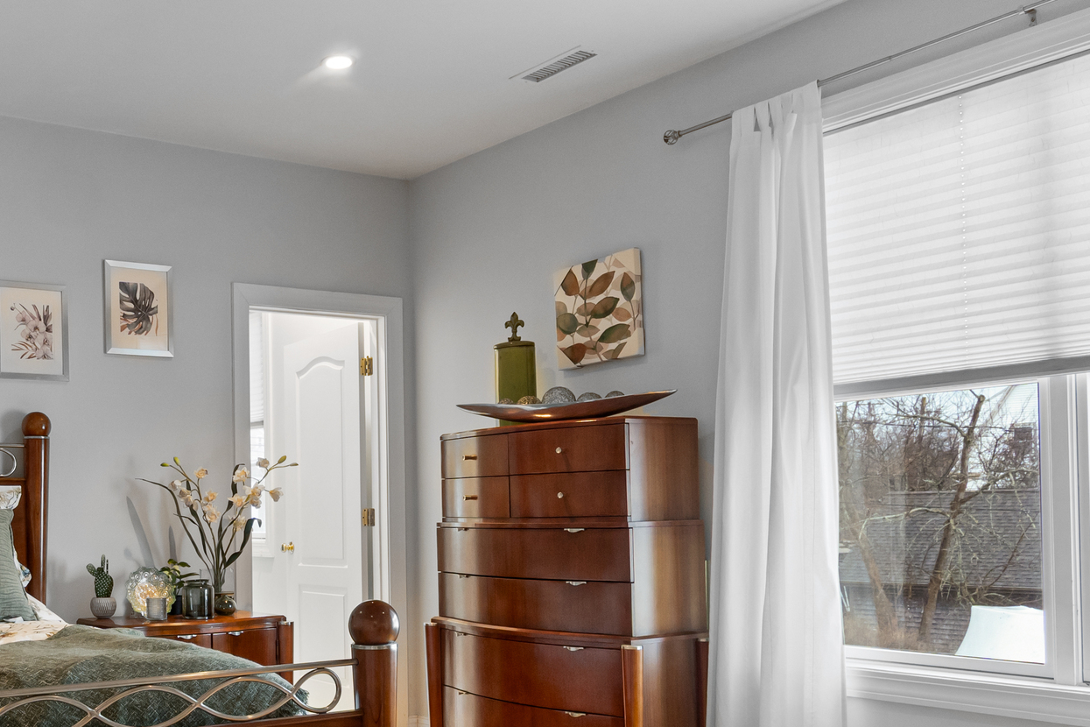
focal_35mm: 37
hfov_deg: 48.6
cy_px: 499
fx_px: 1120
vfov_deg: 35.5
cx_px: 202
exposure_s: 1
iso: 400
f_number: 7.1
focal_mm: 10
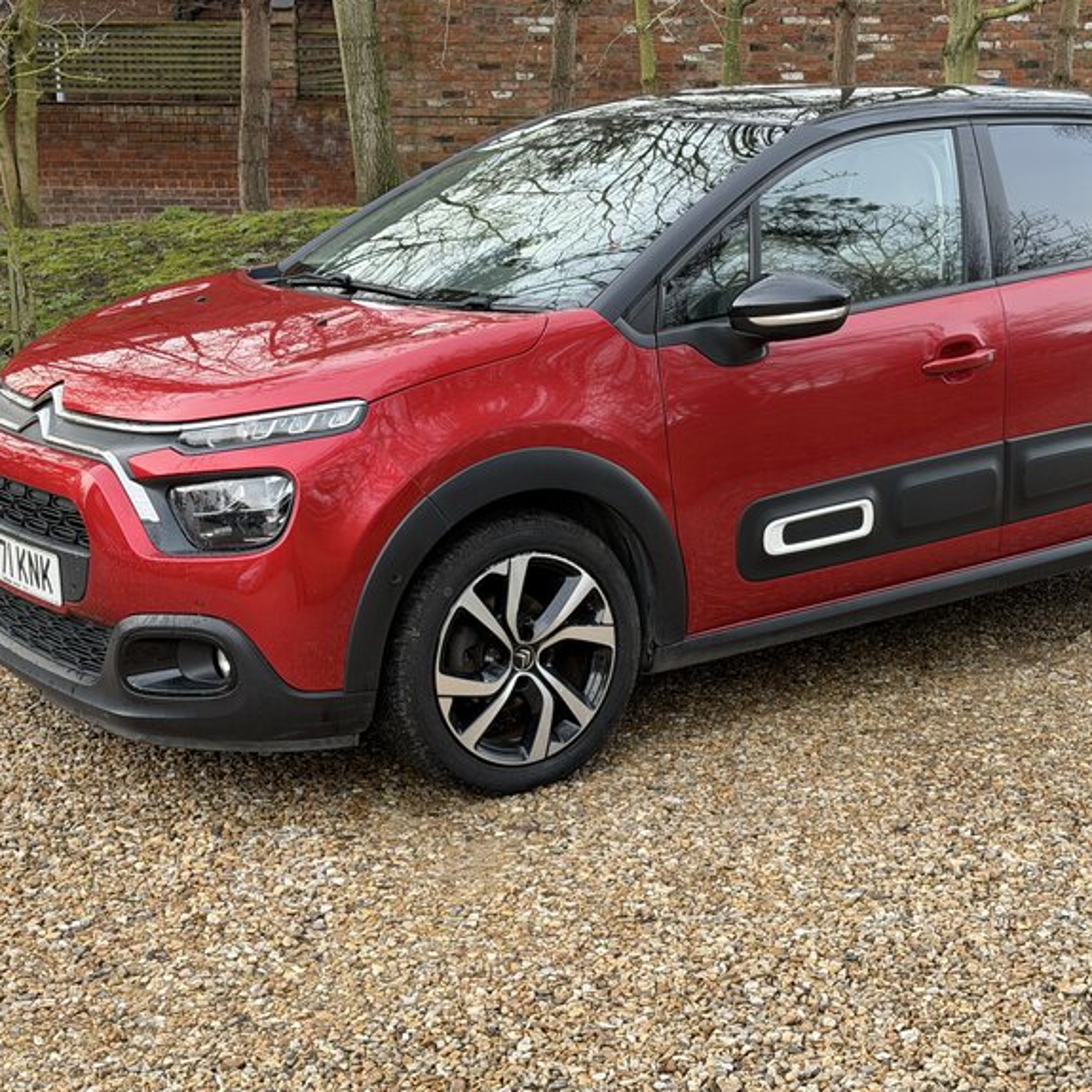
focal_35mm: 59
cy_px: 558
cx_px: 653
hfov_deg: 29.0
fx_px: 2106
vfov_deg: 29.1
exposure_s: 1/200
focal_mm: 6.76
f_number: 1.78
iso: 50
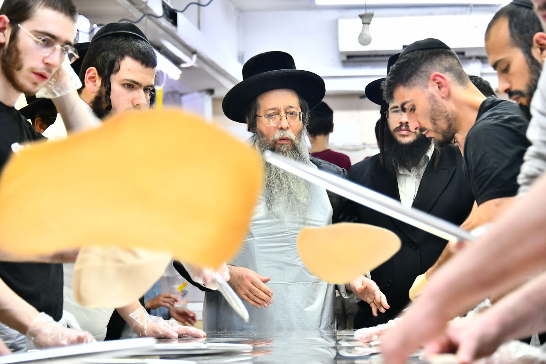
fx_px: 1759
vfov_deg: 11.8
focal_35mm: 116
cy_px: 182
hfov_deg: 17.6
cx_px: 273
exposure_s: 1/160
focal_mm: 116
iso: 4000
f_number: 5.6
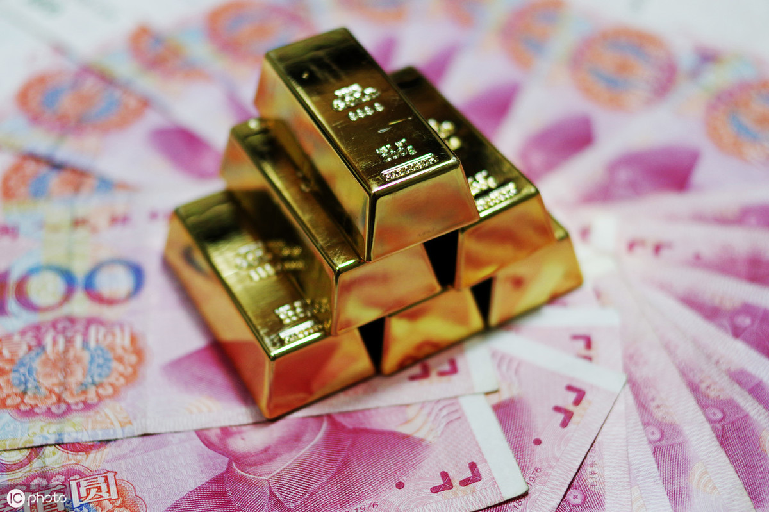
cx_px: 384
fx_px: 1110
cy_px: 256
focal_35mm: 52
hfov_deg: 38.2
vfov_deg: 26.0
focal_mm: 35
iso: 400
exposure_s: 1/125
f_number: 2.4
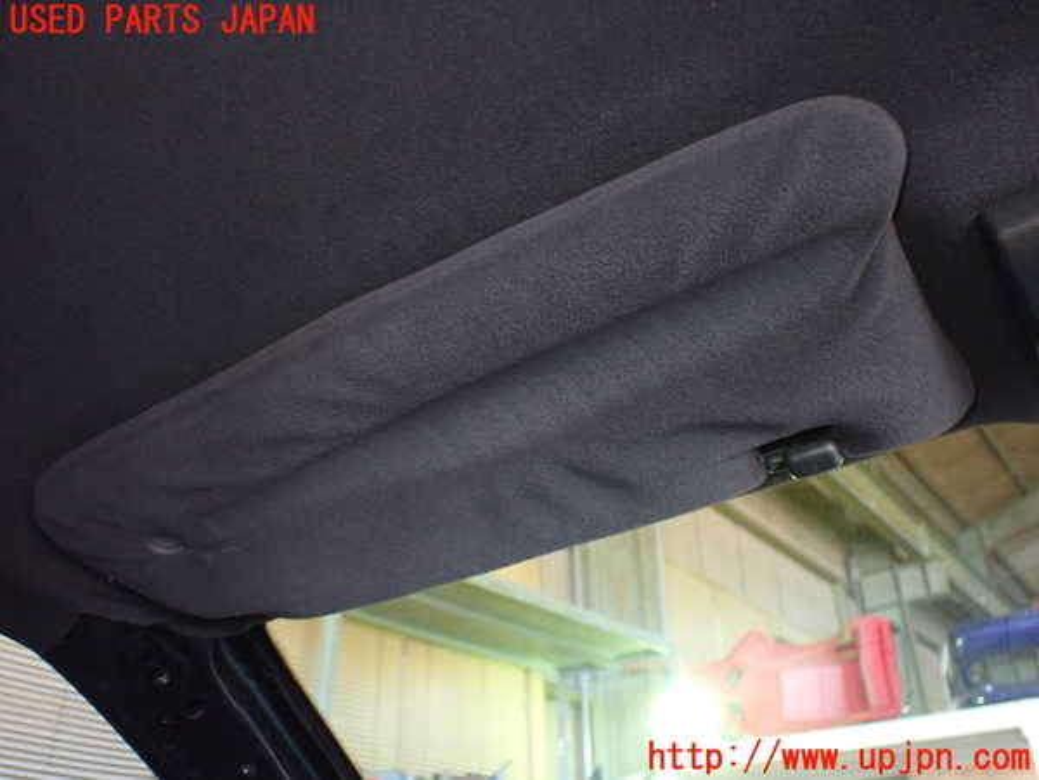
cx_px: 520
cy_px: 390
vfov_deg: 46.8
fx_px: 900
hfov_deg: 60.0
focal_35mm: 30
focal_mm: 5.4
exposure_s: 1/80
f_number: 2.3
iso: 800
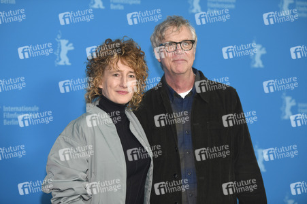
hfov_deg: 19.5
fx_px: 895
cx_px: 154
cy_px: 102
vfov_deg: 13.0
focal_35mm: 105
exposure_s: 1/320
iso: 800
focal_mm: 105
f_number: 3.2
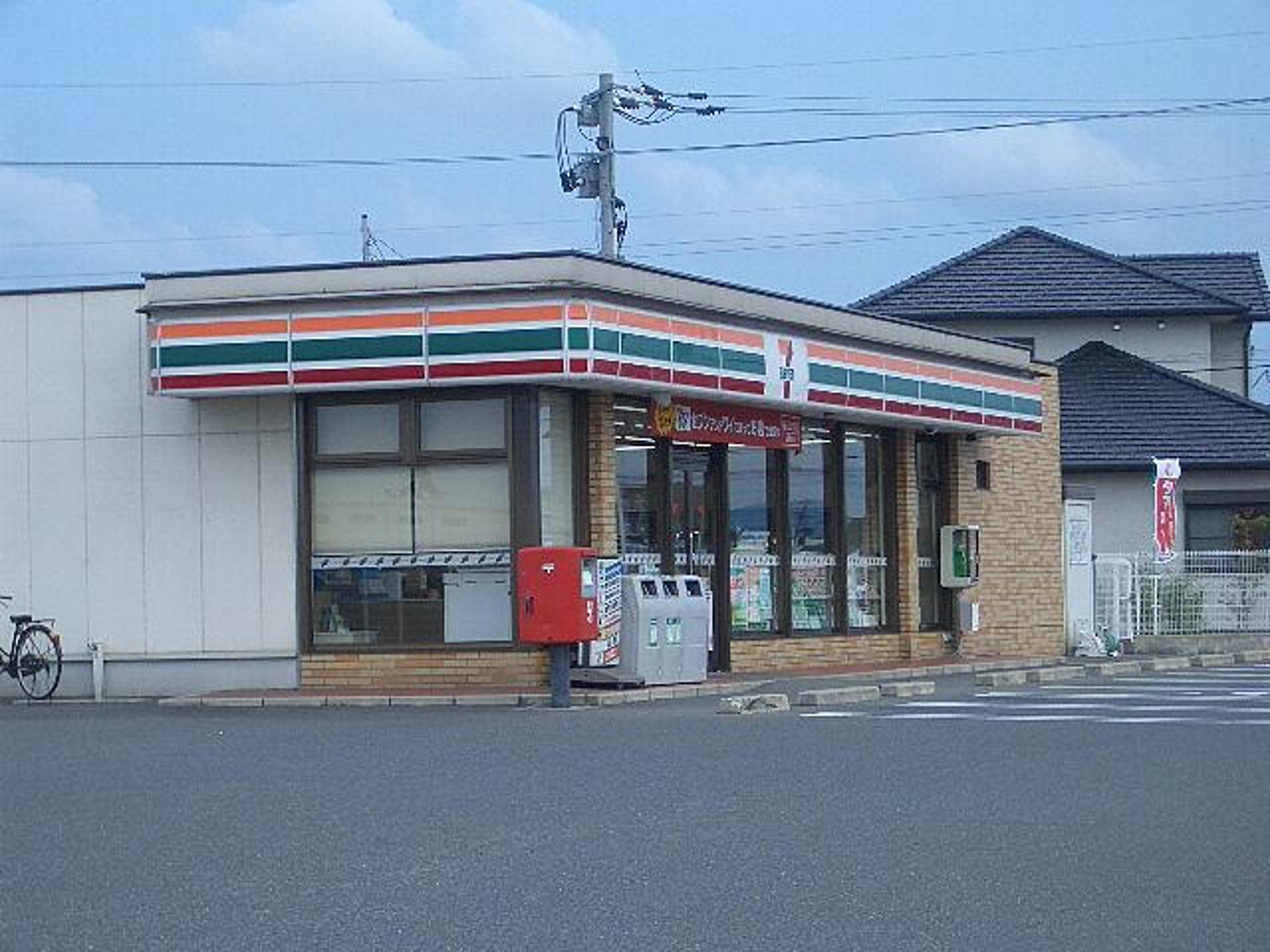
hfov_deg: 18.7
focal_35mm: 105
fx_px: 3852
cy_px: 476
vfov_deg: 14.1
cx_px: 635
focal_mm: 17.4
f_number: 4.8
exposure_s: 1/320
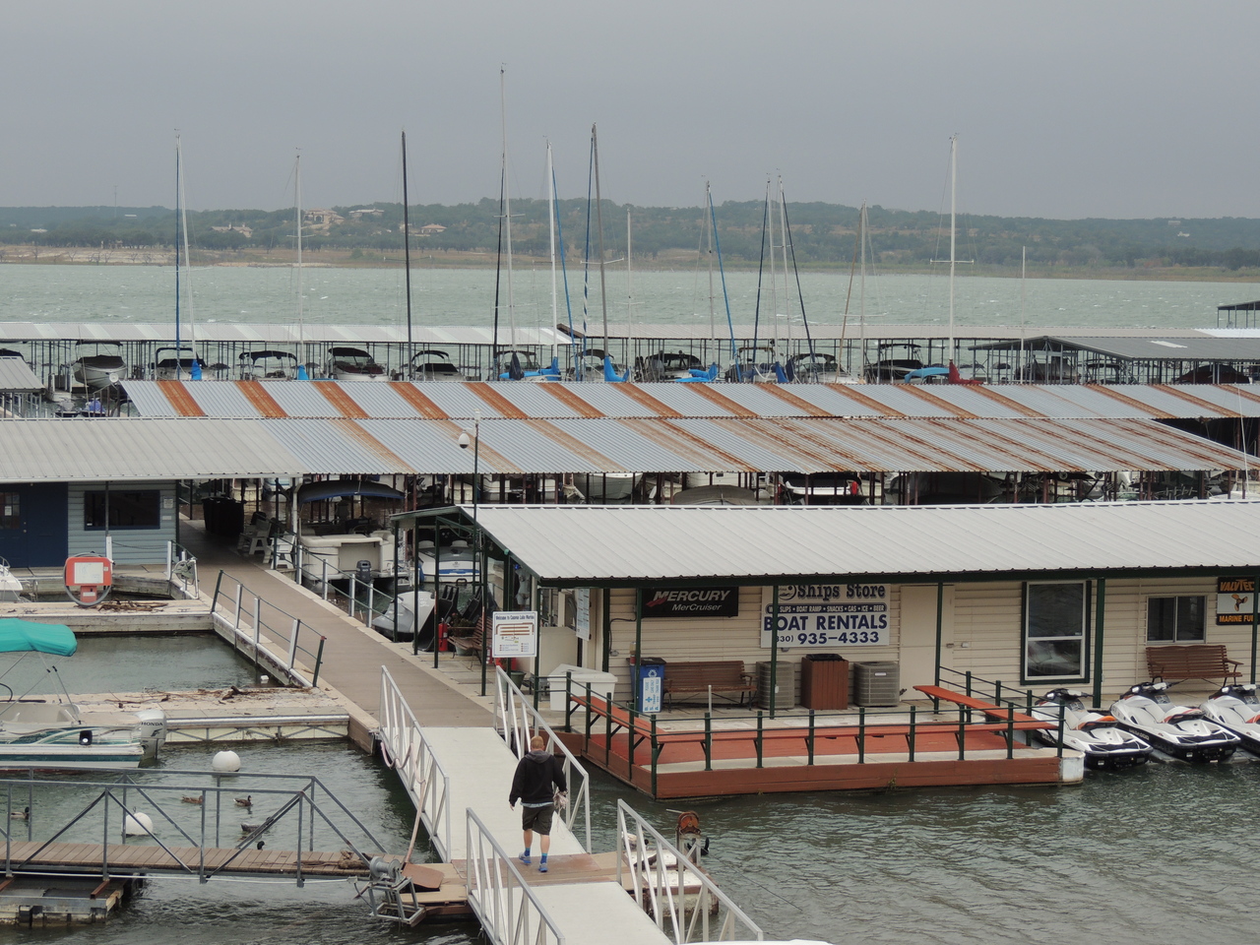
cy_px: 472
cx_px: 630
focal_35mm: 85
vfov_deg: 17.4
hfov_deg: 23.0
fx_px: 3094
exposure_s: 1/400
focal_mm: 15.1
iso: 100
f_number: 4
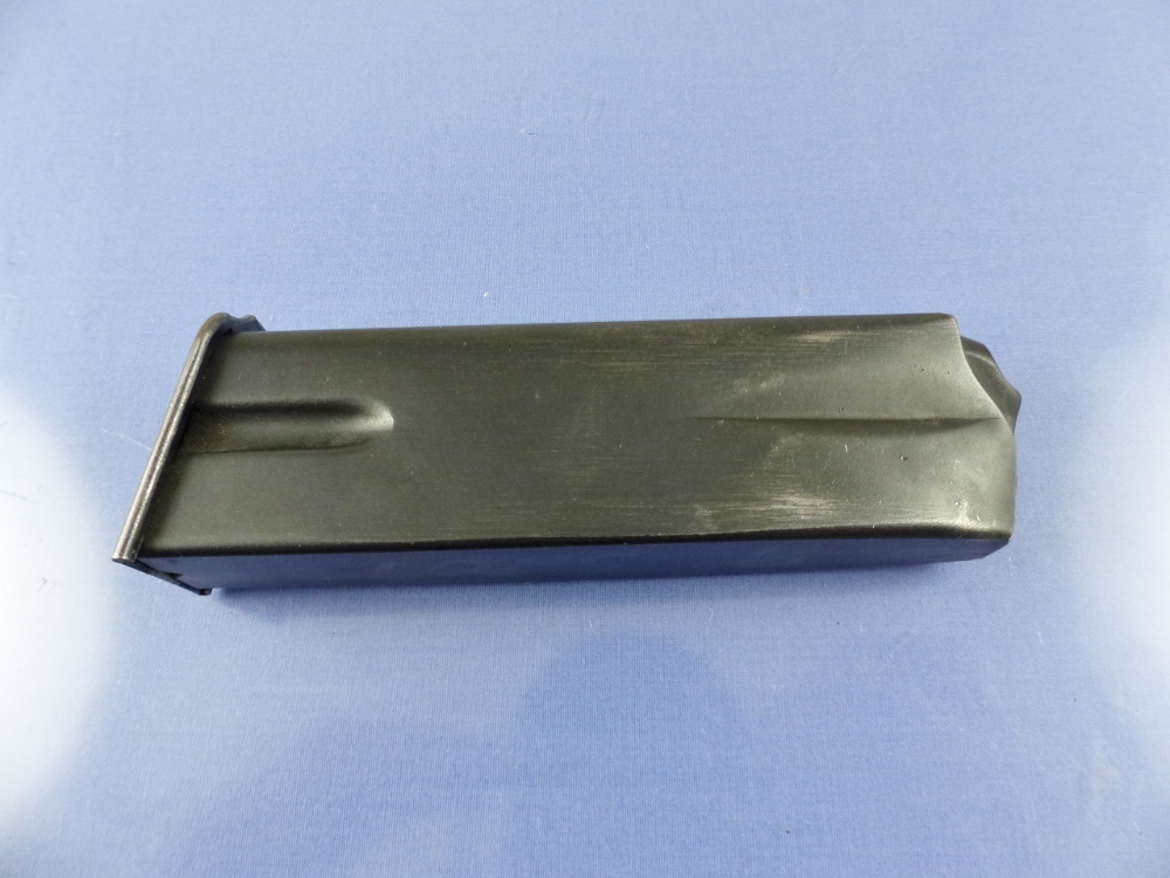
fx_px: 845
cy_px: 439
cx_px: 585
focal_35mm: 25
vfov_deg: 54.9
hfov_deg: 69.4
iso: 250
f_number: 2.8
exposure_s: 1/60
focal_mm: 4.5
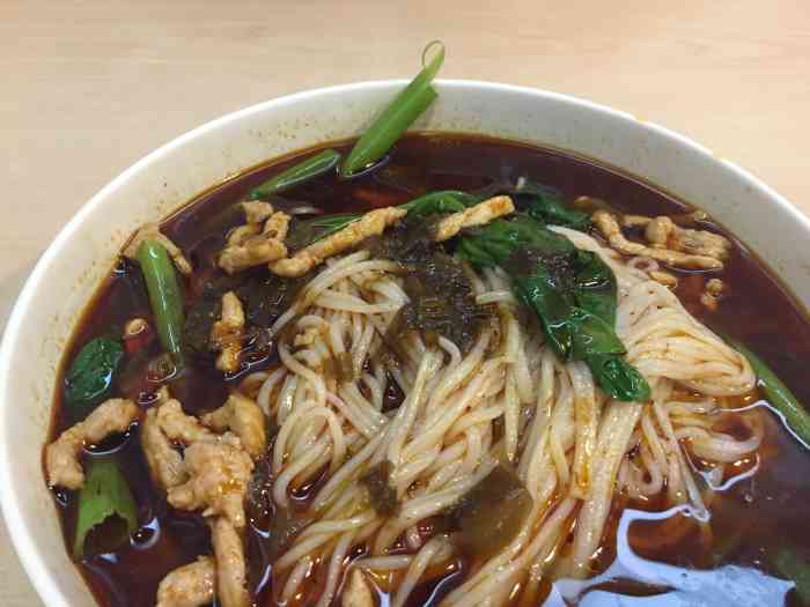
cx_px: 405
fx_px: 679
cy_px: 304
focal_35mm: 29
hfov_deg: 61.7
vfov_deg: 48.2
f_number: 2.2
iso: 250
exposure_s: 1/25
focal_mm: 4.15
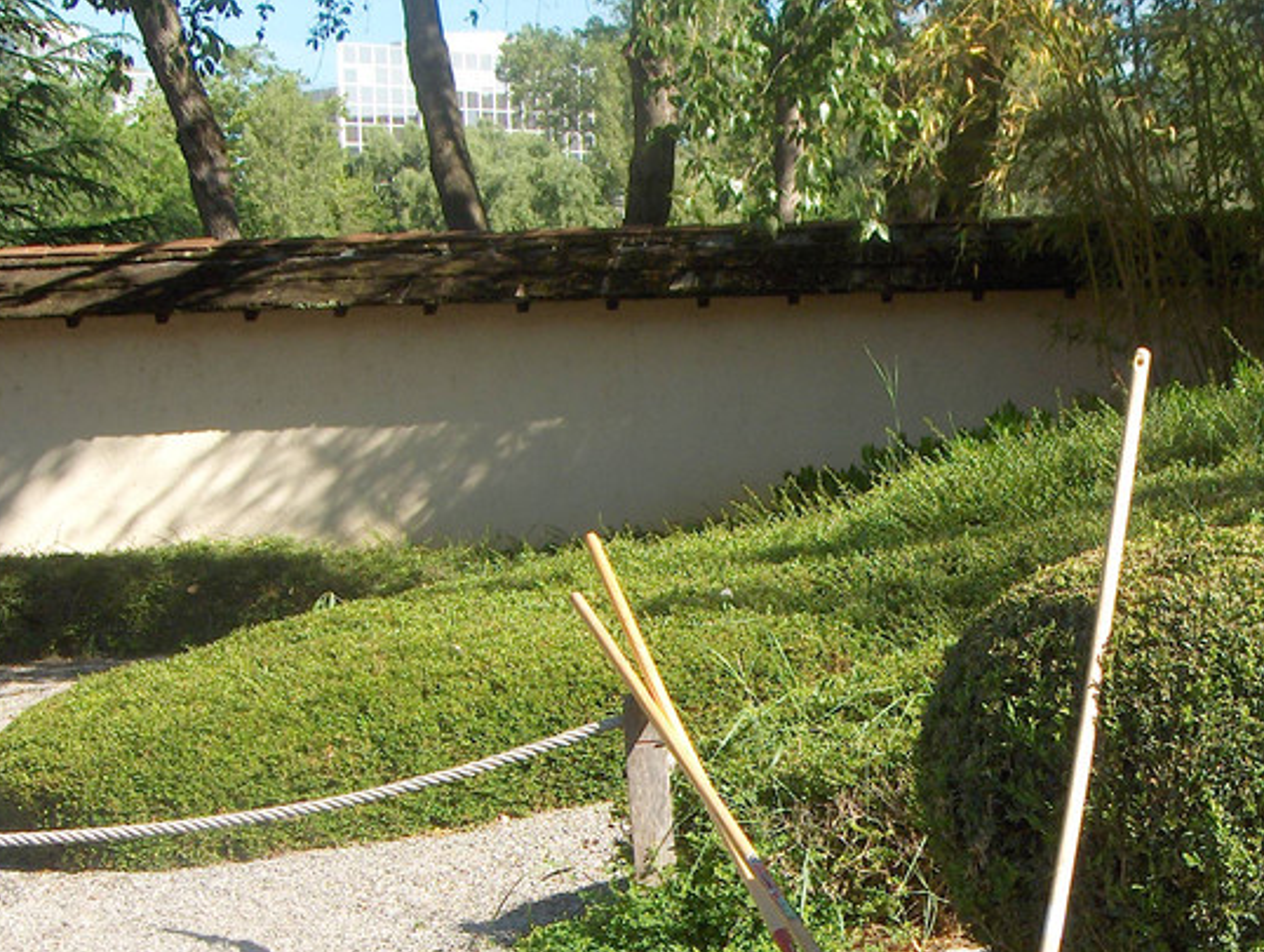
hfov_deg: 24.8
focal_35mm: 77
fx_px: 2815
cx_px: 1047
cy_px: 693
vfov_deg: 19.1
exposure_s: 1/257
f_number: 4.8
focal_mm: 8
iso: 100
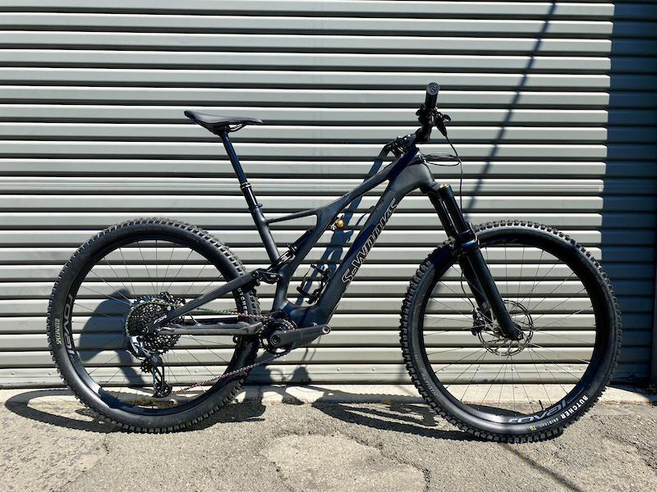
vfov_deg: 53.1
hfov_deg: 67.3
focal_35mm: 26
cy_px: 246
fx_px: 493
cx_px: 328
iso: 32
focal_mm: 4.25
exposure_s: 1/1543
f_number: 1.8
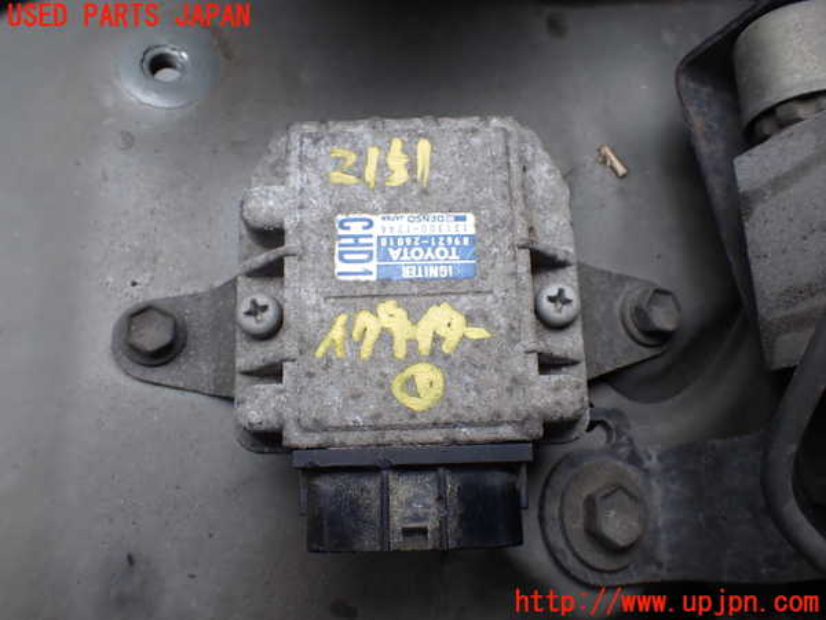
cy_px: 310
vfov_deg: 46.8
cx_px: 413
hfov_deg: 60.0
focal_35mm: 30
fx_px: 716
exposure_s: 1/125
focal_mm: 5.4
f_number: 3.2
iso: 100
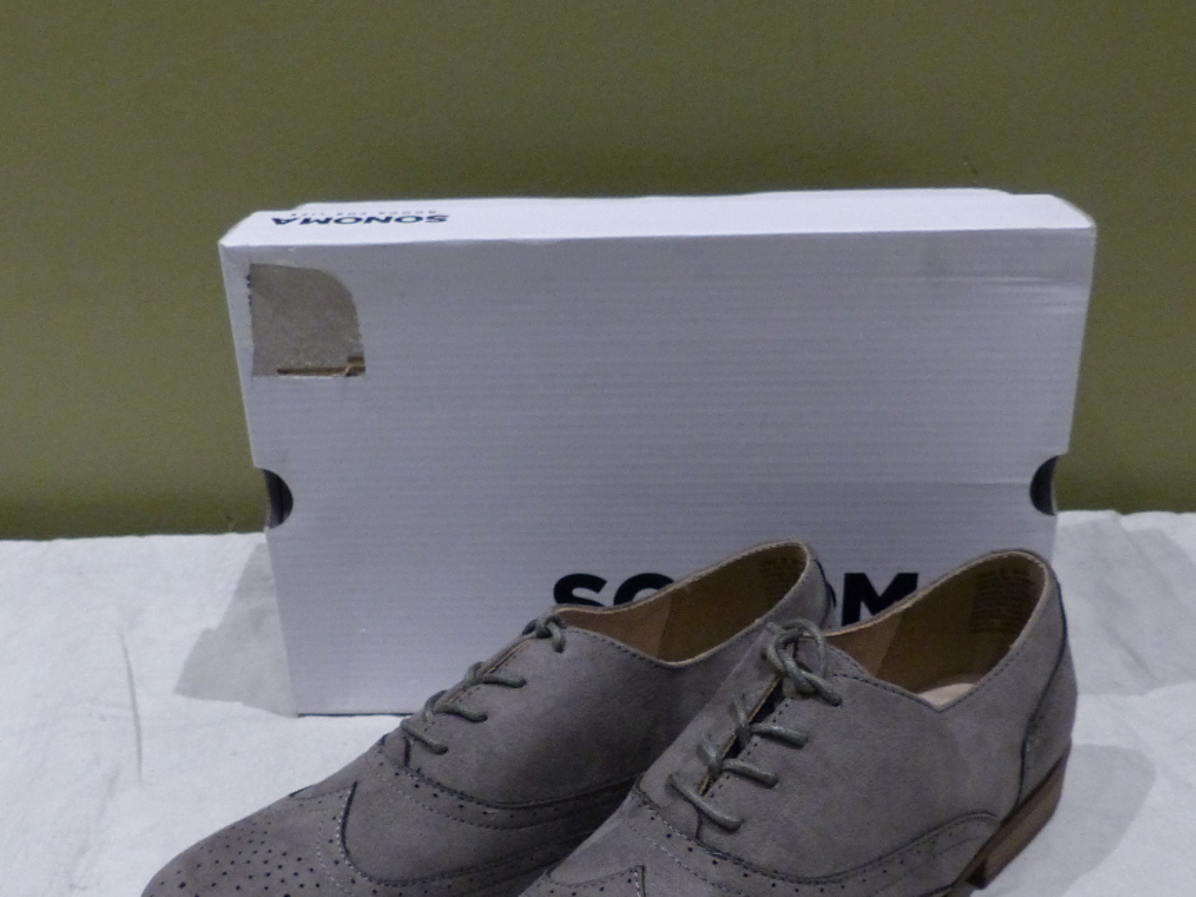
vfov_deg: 37.9
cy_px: 645
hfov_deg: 50.1
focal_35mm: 37
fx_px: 1279
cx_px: 607
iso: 400
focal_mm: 4.5
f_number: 2.8
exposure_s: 1/50
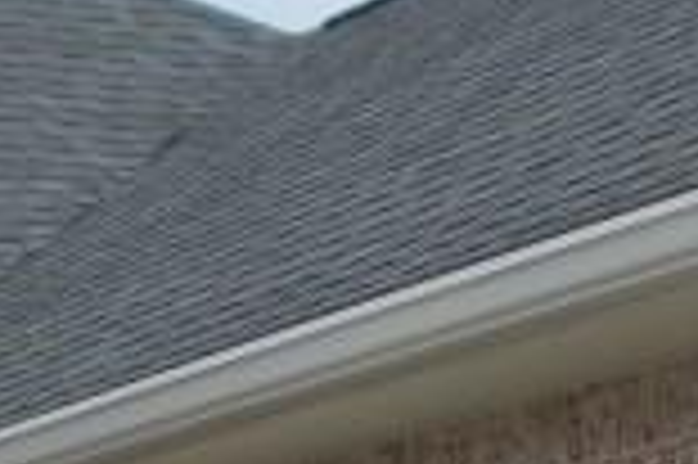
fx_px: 4803
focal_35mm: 248
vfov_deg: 5.1
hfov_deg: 8.3
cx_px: 423
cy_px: 1572
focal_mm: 6.3
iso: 64
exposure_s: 1/500
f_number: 3.5
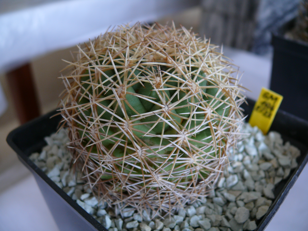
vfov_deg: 40.7
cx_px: 154
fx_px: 311
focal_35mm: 35
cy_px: 116
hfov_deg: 52.6
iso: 100
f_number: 2.8
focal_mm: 7.4
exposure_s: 1/60
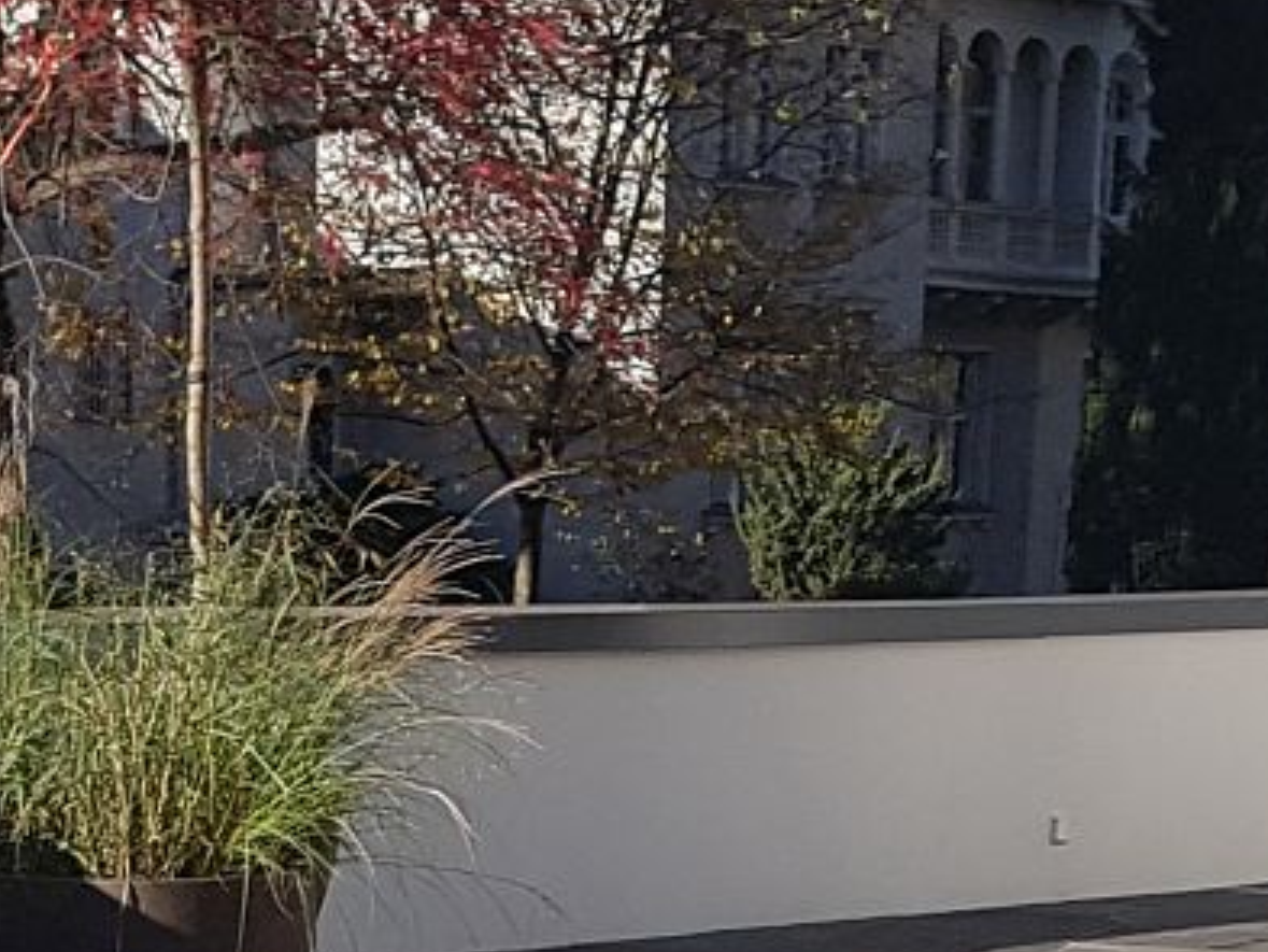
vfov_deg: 11.1
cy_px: 1517
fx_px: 4653
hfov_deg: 15.5
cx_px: 336
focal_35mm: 127
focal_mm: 4.2
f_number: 1.7
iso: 50
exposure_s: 1/3264
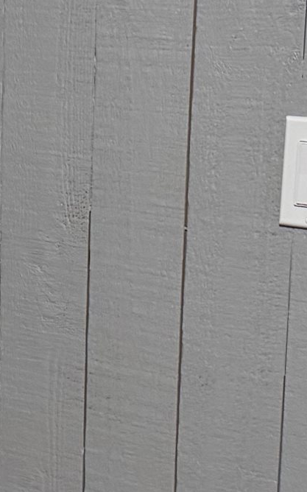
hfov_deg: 10.9
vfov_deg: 17.8
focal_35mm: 117
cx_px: -98
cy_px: 293
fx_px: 1568
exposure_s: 1/60
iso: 400
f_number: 1.78
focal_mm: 6.76
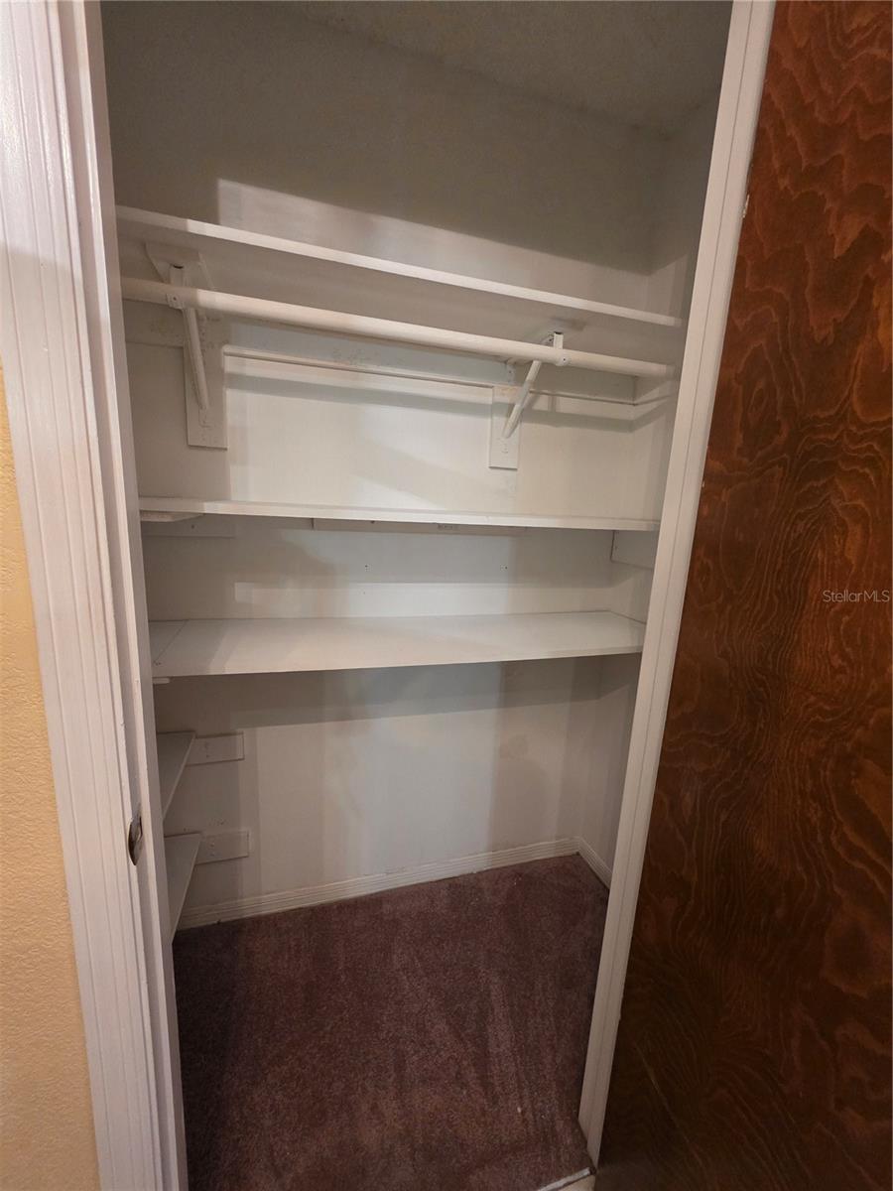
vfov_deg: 106.2
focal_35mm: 13
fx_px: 447
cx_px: 446
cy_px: 596
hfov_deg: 89.9
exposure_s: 1/60
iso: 640
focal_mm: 2.2
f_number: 1.9
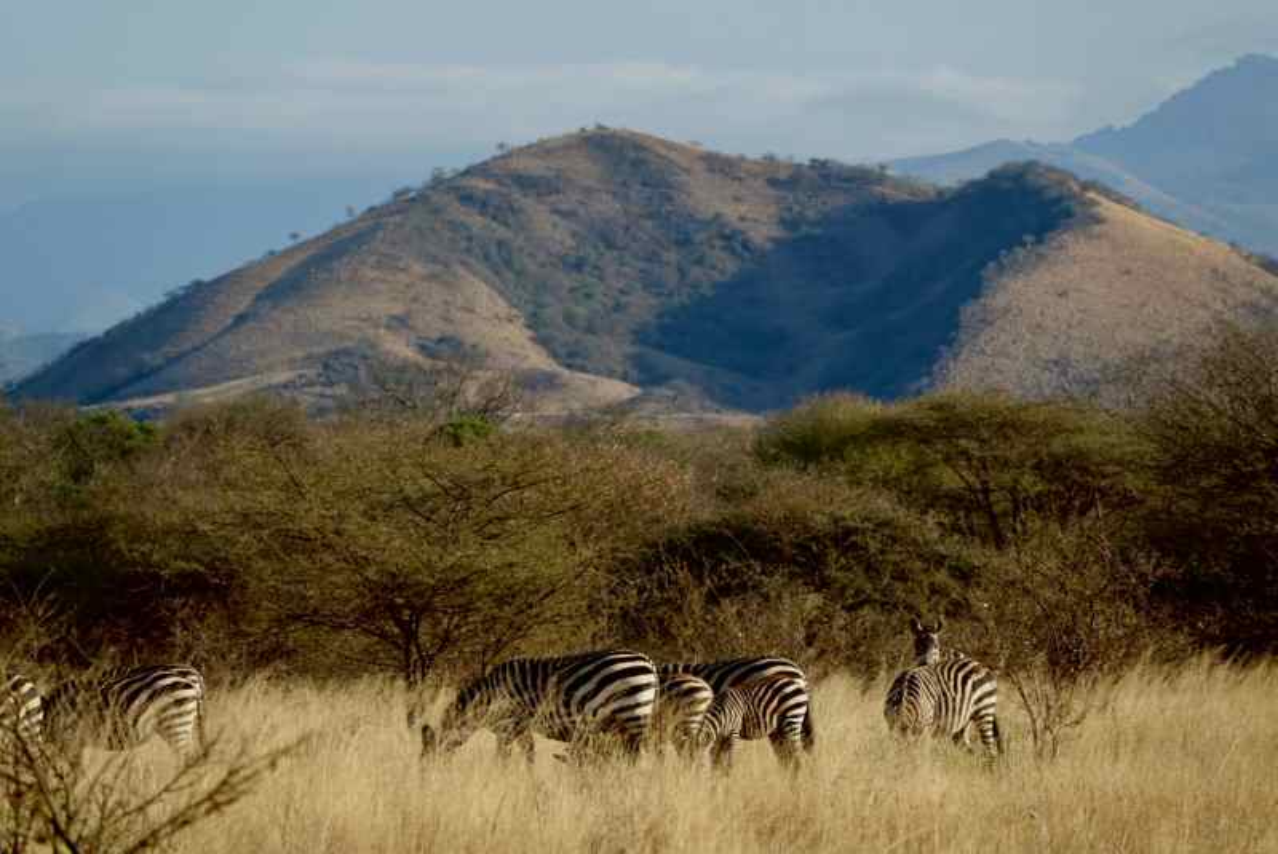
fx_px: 10659
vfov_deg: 4.6
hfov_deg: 6.9
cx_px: 639
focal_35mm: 300
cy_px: 427
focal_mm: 110.13
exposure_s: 1/500
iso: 100
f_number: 4
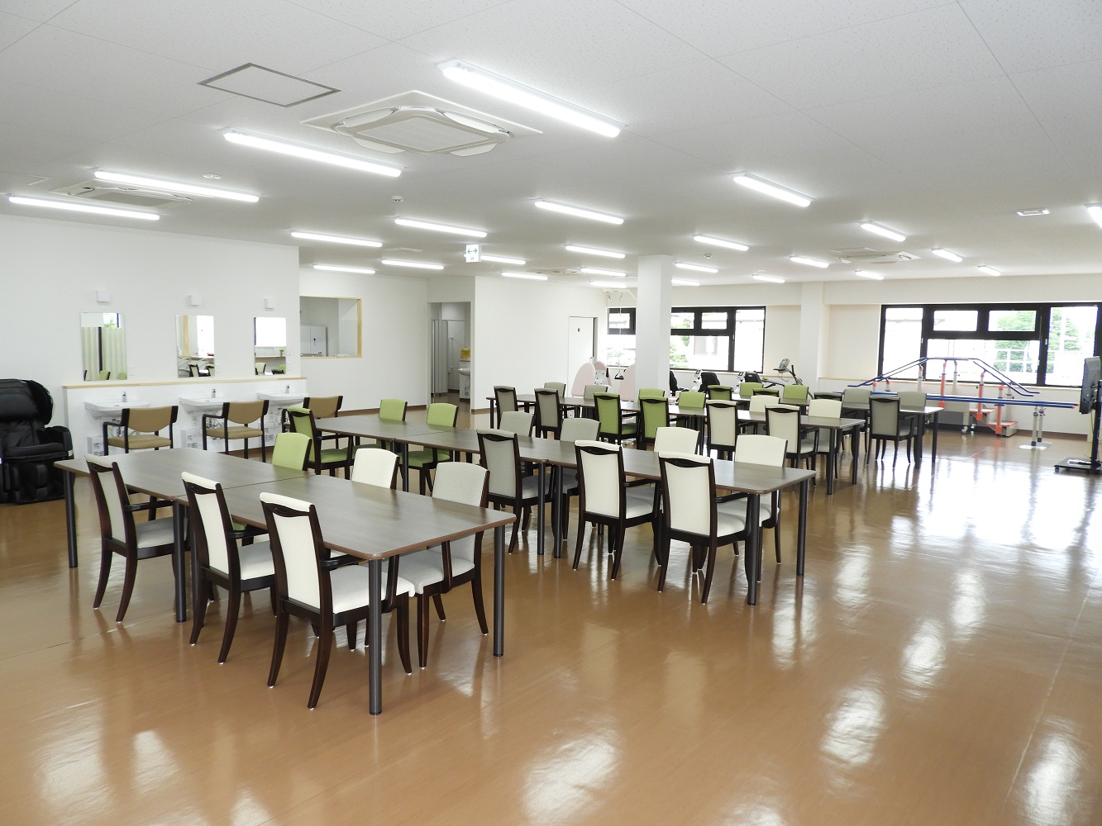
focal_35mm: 24
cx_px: 551
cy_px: 413
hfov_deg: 71.6
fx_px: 764
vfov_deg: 56.8
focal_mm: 4.3
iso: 140
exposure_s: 1/50
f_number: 3.3
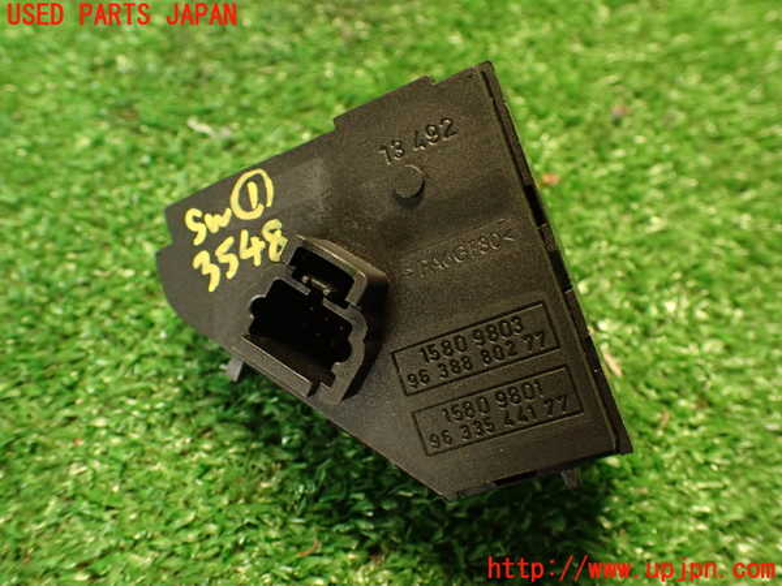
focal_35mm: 30
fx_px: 678
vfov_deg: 46.8
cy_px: 293
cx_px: 391
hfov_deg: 60.0
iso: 640
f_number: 2.3
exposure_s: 1/30
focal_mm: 5.4
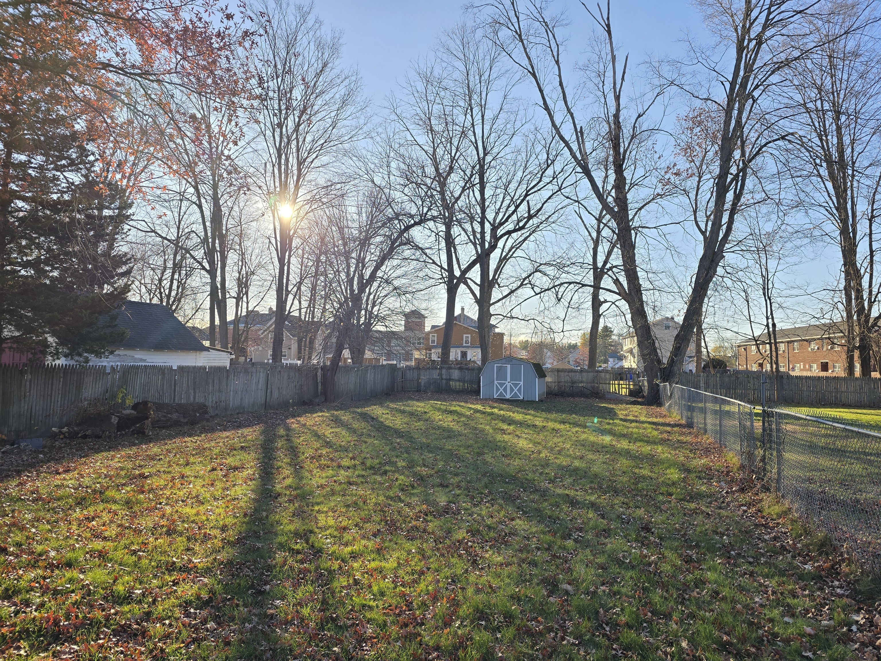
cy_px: 330
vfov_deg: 58.9
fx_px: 585
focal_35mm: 23
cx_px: 440
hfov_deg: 73.9
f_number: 1.7
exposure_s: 1/365
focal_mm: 6.3
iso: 12
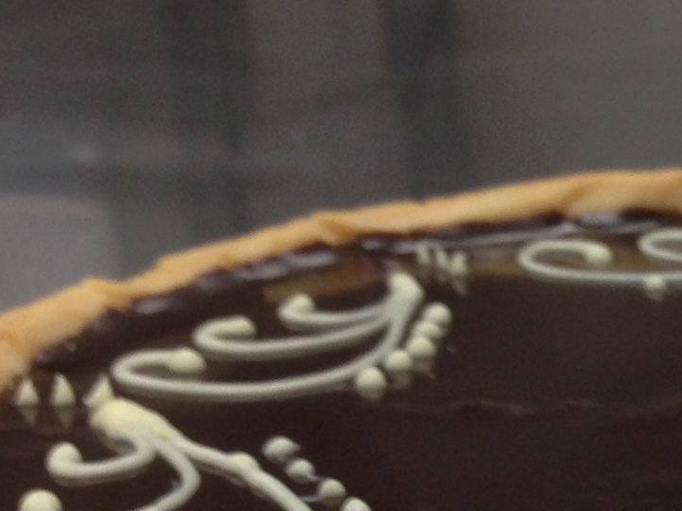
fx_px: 2246
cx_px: 922
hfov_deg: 16.2
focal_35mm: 114
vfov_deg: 12.5
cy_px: 716
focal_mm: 4.12
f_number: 2.4
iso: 80
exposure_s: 1/20
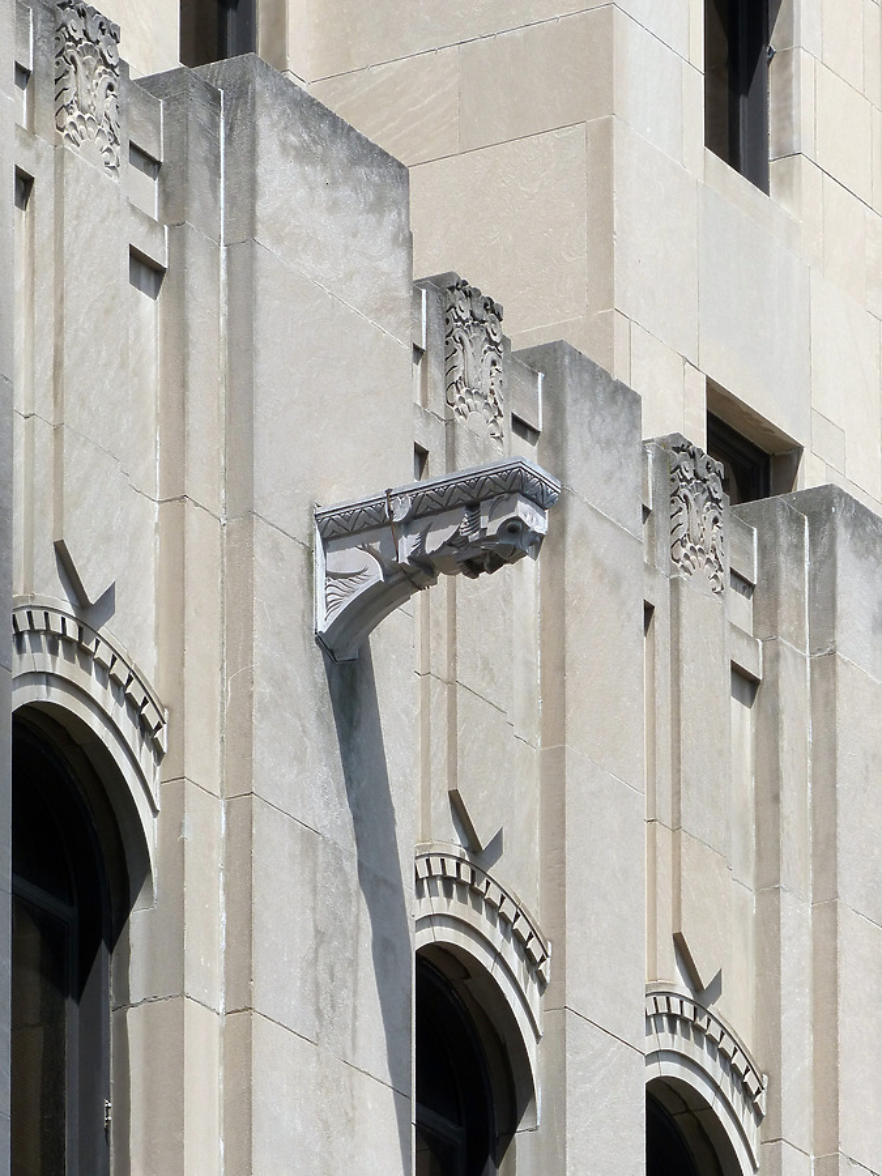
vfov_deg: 7.1
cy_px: 588
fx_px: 9478
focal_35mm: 279
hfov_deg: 5.3
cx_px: 441
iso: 100
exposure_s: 1/1000
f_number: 4
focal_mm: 50.2
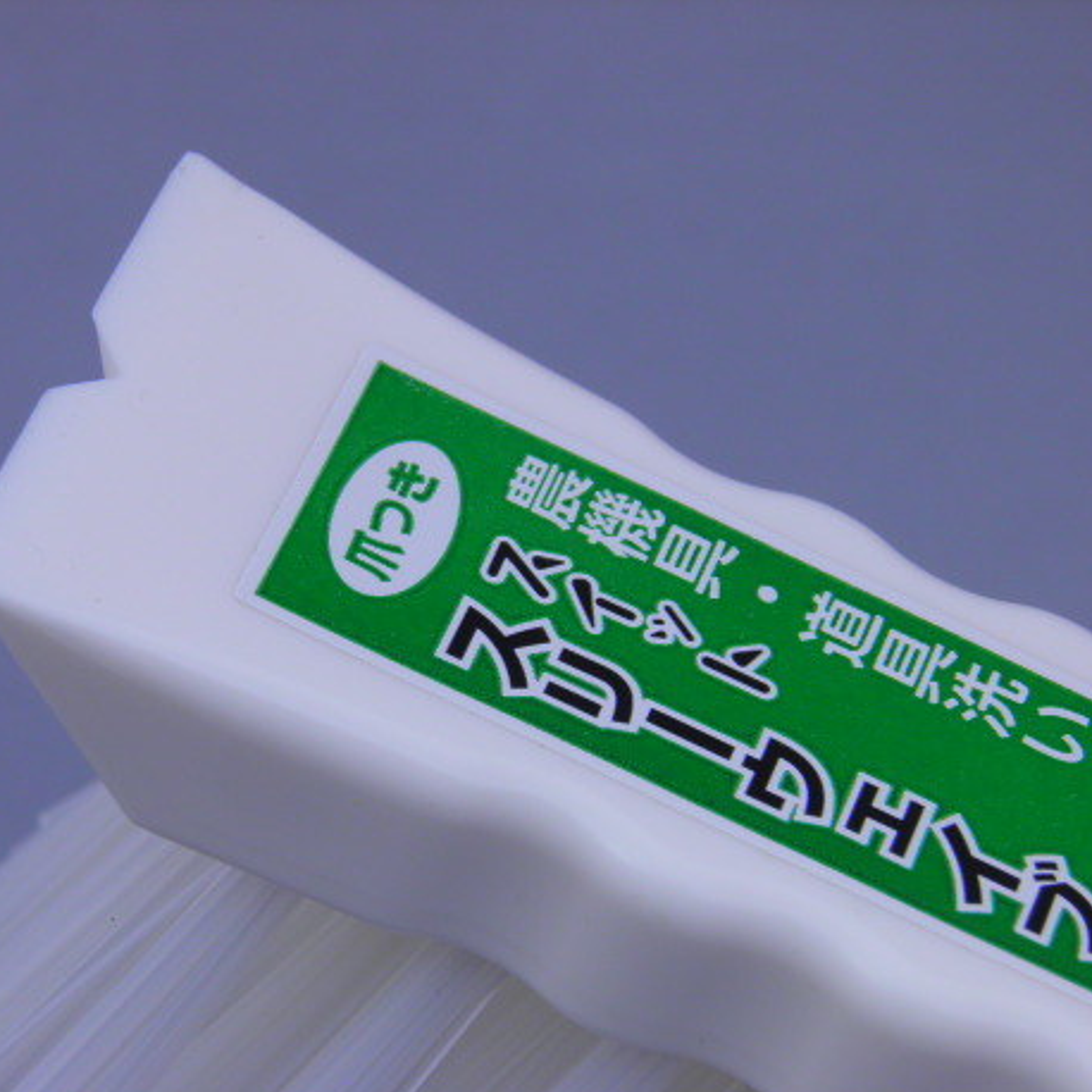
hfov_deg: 8.7
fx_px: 7138
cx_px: 372
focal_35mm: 200
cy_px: 570
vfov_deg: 8.7
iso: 50
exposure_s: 1/125
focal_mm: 29.2
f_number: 4.6
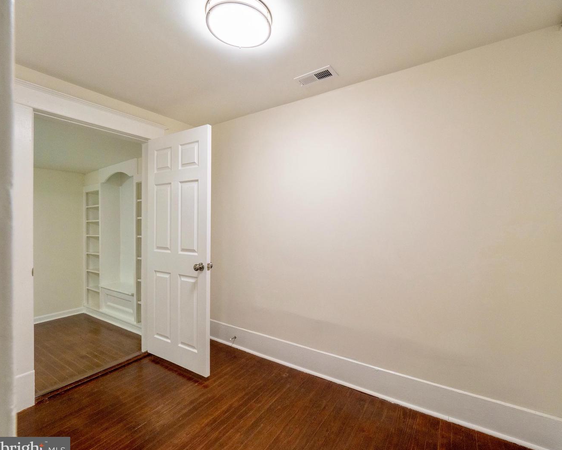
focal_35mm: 15
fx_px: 250
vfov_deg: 84.0
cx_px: 303
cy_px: 230
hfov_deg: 96.6
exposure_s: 1/60
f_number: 5
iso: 400
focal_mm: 7
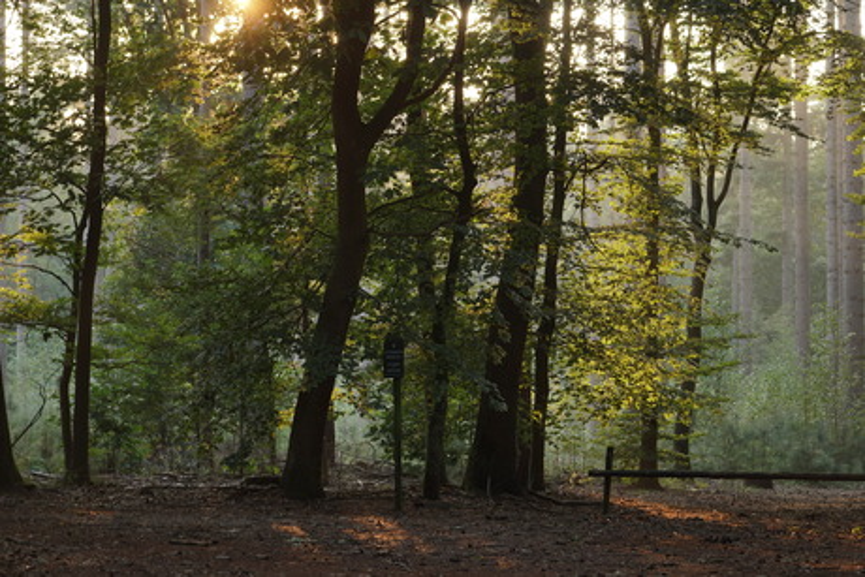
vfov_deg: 13.1
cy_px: 288
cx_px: 432
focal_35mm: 105
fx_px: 2524
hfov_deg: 19.5
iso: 100
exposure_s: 1/15
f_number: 6.3
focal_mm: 70
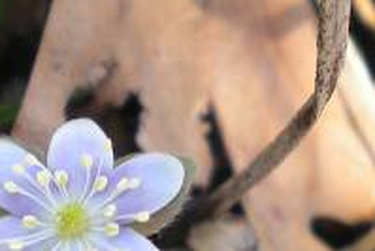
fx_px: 1240
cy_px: 228
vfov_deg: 11.5
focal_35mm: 119
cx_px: 66
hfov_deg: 17.0
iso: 64
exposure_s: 1/85.1
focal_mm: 6.3
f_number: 3.1
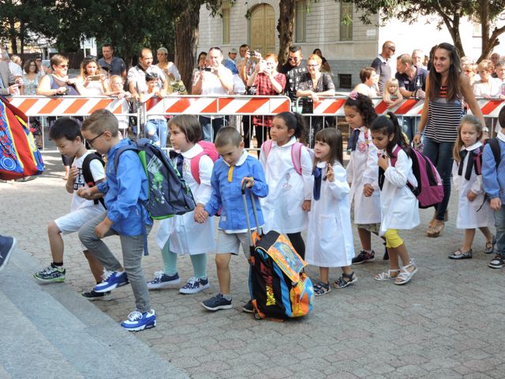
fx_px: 802
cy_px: 190
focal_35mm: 55
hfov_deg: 34.9
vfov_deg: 26.6
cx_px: 252
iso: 100
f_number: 4
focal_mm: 9.9
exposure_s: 1/160
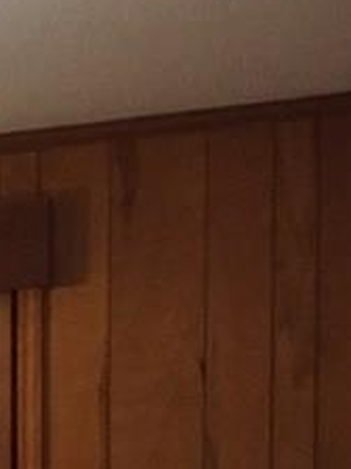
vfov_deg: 14.1
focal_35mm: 133
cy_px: 644
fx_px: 1800
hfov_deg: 9.2
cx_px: -662
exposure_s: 1/30
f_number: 2.2
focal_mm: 4.15
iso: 250
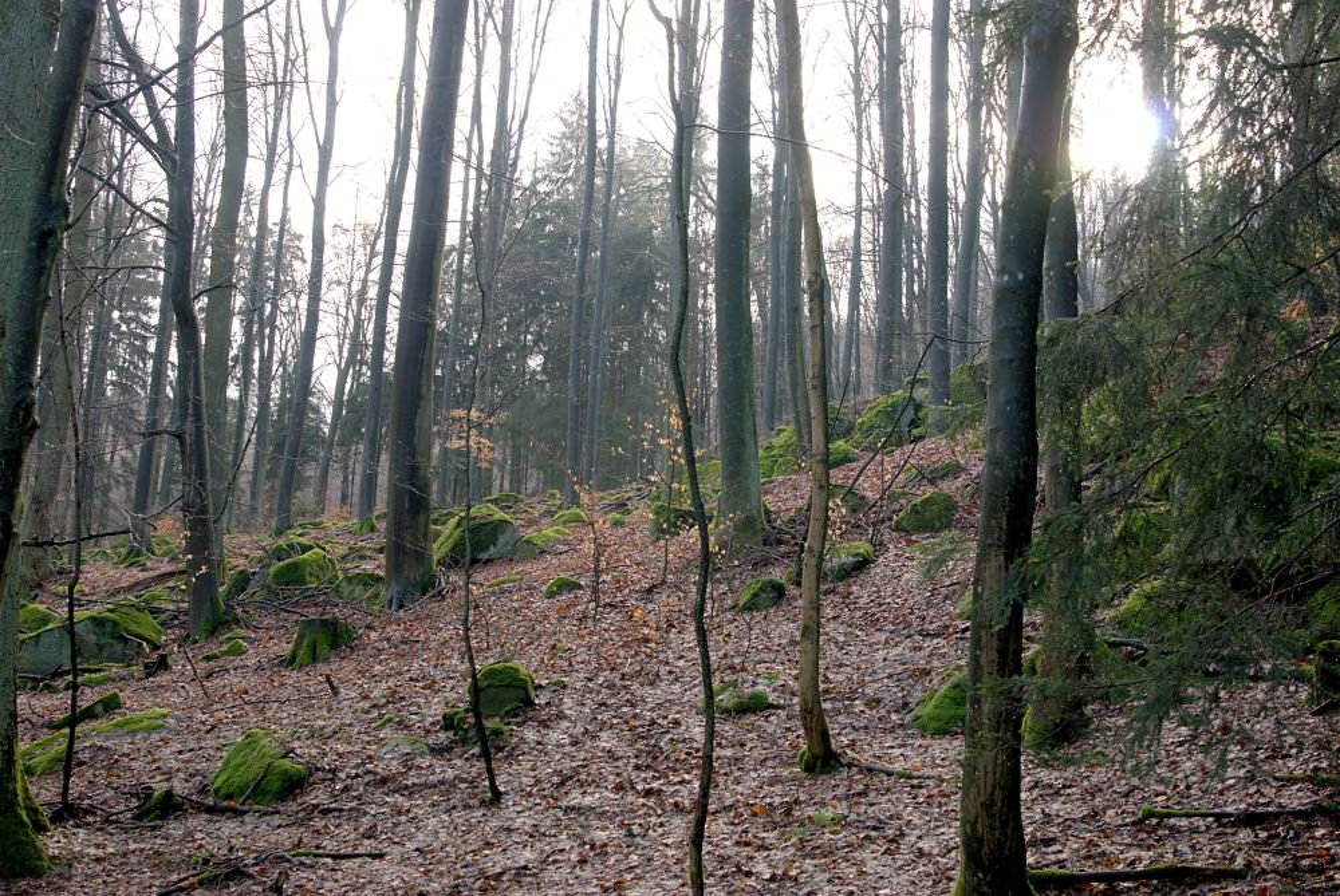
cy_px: 448
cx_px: 670
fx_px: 1565
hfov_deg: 46.4
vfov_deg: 32.0
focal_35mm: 42
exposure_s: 1/40
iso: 200
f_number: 7.1
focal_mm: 28
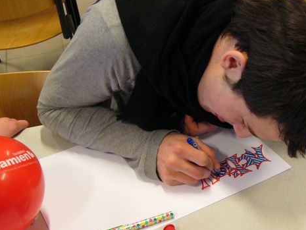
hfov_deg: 29.1
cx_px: 209
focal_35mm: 66
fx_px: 584
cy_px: 133
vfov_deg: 22.2
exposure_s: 1/25
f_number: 2.8
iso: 200
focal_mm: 8
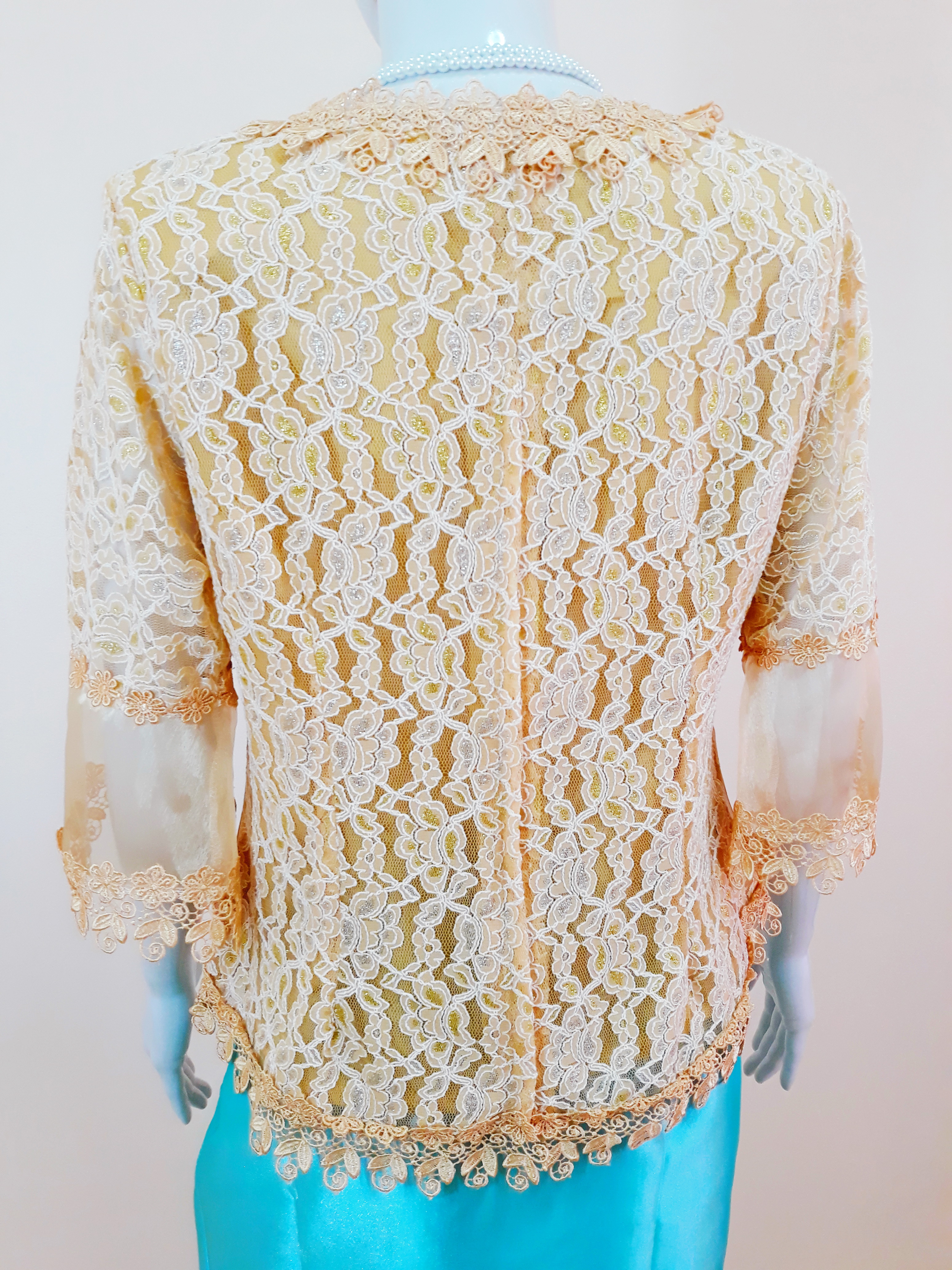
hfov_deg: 51.4
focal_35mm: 27
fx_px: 990
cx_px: 476
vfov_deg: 65.3
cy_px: 635
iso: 100
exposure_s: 1/50
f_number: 1.7
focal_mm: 3.71
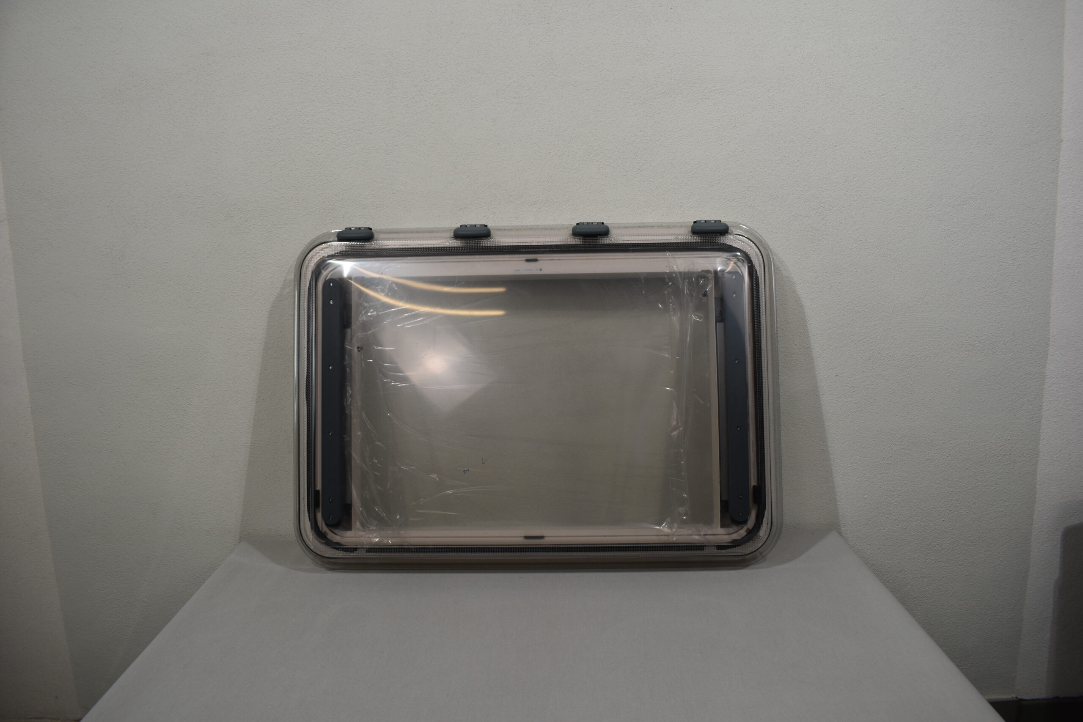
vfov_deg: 47.9
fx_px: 812
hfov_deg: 67.4
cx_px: 542
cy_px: 361
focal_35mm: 27
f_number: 5.6
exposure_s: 1/125
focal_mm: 18
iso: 250
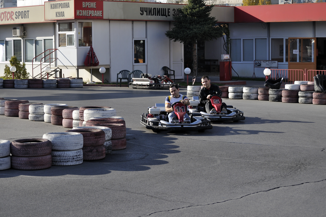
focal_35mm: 82
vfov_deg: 16.5
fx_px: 746
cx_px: 163
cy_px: 108
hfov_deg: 24.6
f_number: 5.6
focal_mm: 55
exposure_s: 1/1600
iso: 400
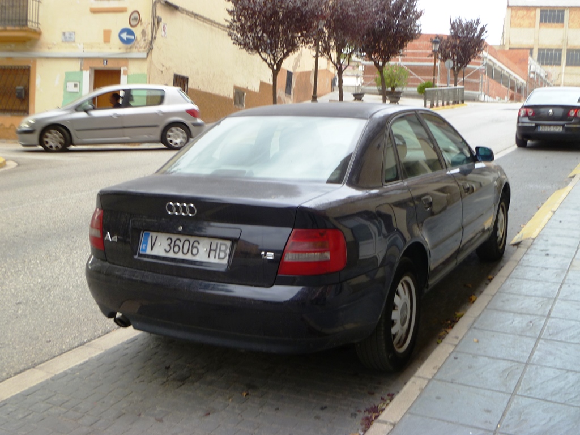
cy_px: 218
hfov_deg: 54.0
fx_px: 570
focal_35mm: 34
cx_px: 290
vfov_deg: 41.8
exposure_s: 1/80
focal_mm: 6.1
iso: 80
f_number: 3.6
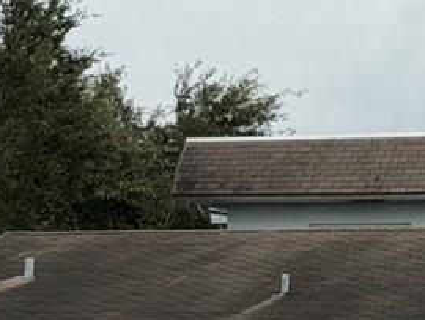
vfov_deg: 5.2
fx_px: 3490
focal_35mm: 284
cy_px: 339
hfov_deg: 6.9
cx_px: -170
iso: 64
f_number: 1.78
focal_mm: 6.76
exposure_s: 1/2577
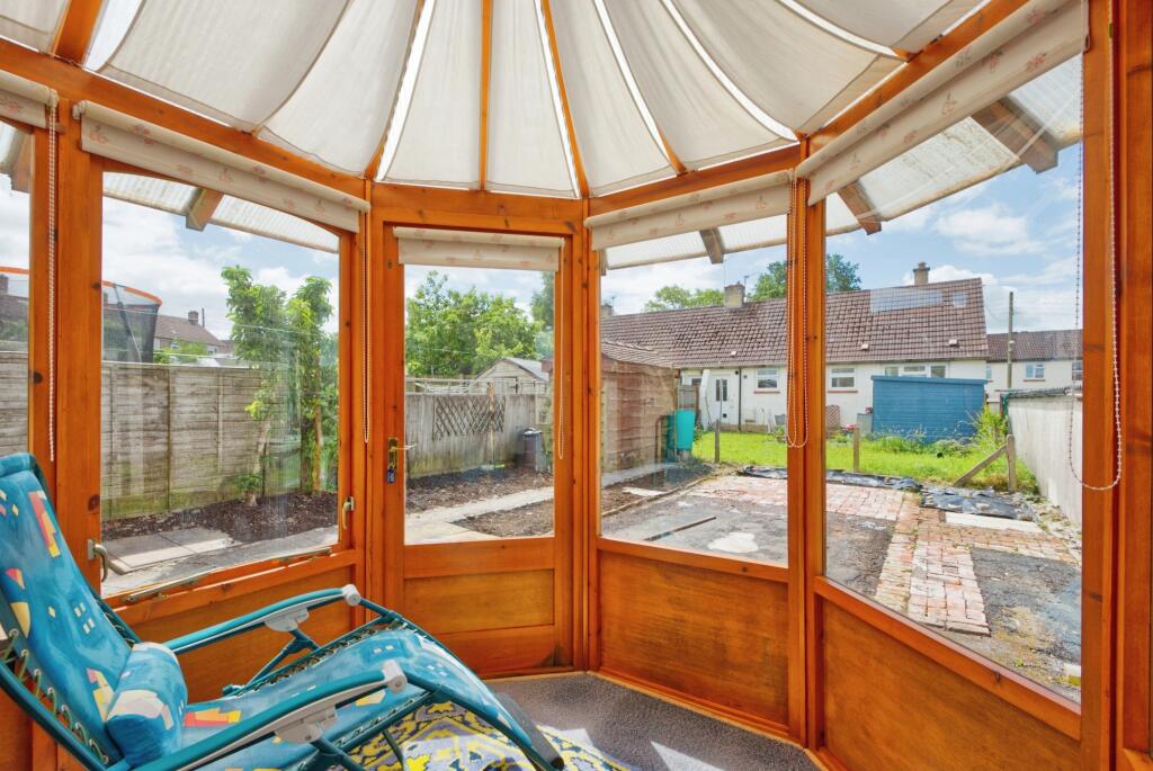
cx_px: 576
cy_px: 386
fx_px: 513
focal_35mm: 16
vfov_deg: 73.9
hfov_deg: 96.7
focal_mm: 16
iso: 400
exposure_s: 1/800
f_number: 9
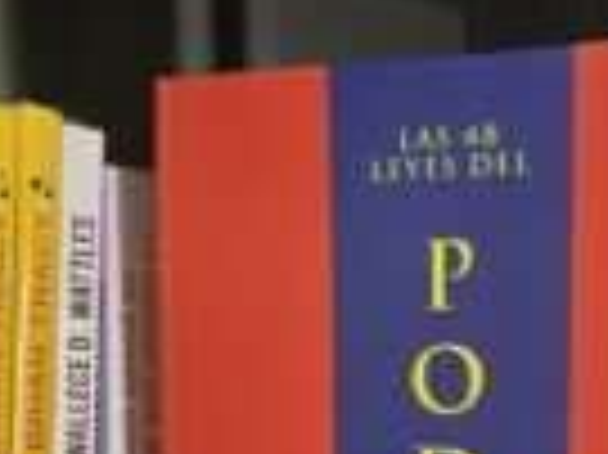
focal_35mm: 77
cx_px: 450
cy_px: 485
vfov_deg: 18.5
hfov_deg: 25.1
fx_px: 1351
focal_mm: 5.7
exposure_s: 1/40
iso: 640
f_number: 1.5
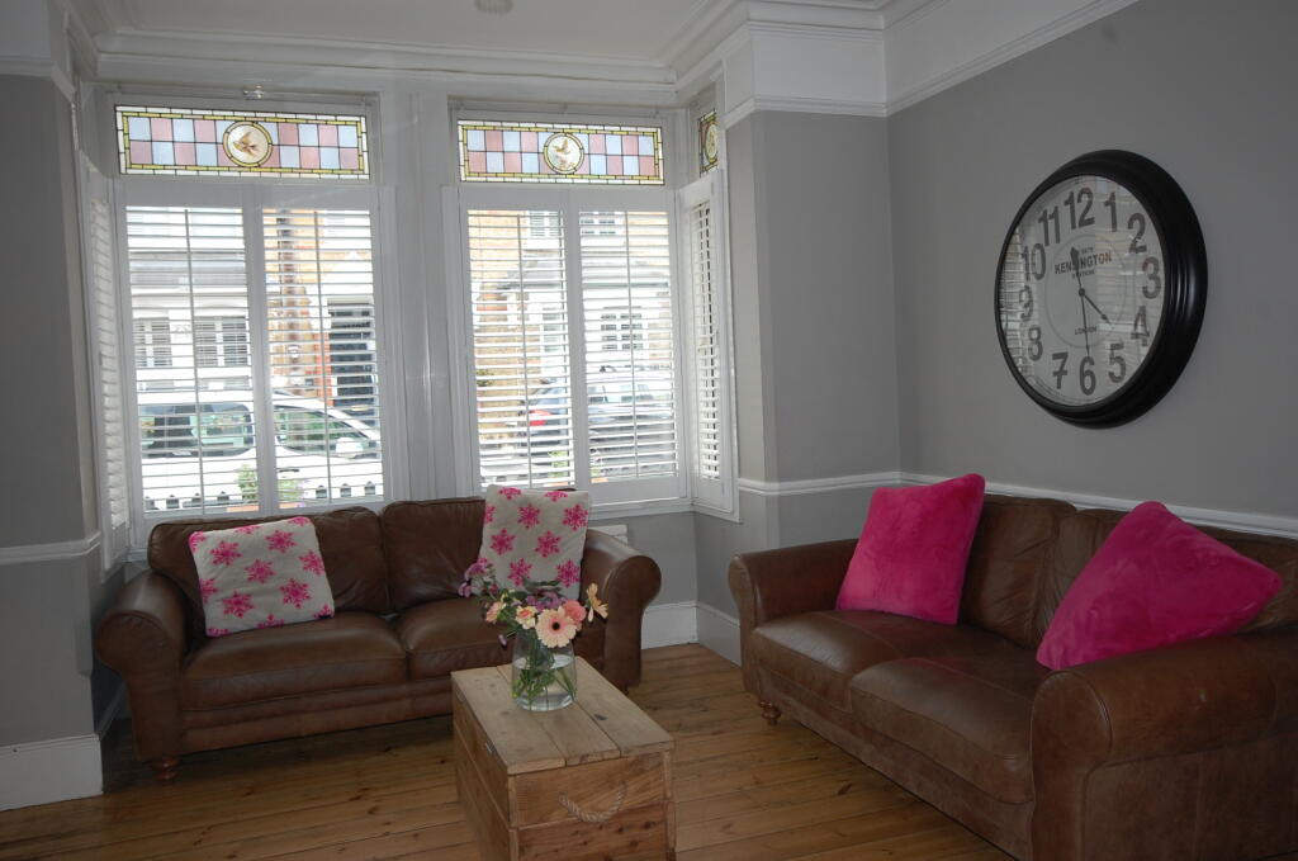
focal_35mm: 30
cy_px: 430
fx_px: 1080
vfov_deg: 43.5
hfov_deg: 62.0
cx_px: 649
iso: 400
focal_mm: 20
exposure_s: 1/60
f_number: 5.6
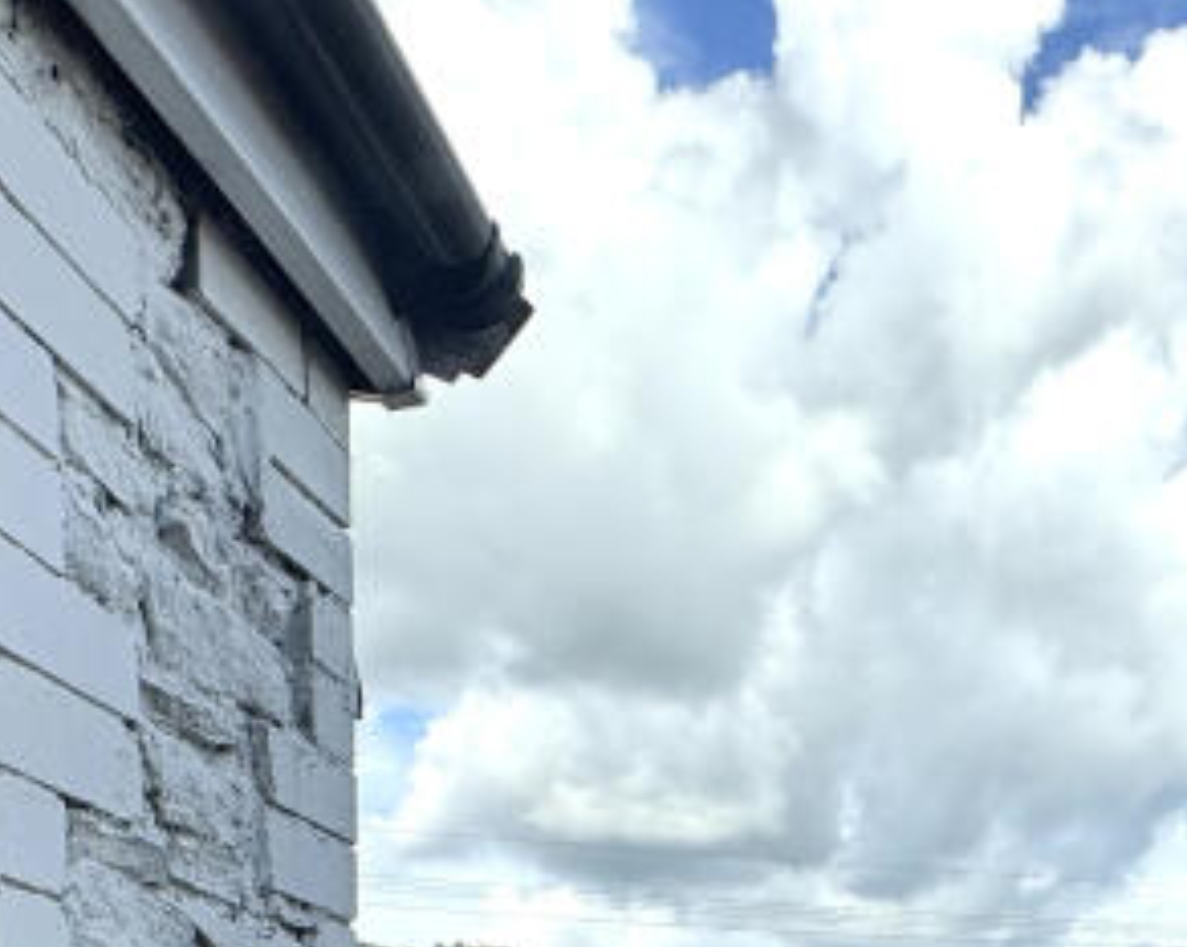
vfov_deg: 25.5
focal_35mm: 48
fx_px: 1685
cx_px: 1000
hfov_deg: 37.0
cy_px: 1329
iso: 40
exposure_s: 1/1449
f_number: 2.2
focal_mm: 2.22
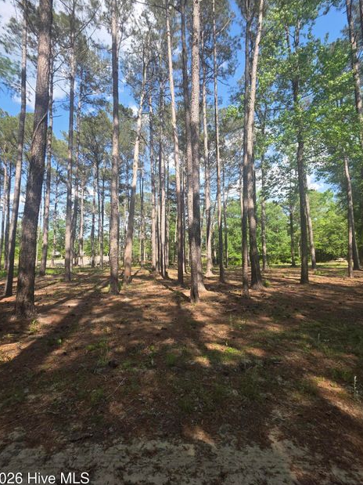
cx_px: 174
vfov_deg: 102.1
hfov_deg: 85.6
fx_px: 196
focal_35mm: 14
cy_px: 241
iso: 40
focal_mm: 2.2
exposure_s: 1/504
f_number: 1.9
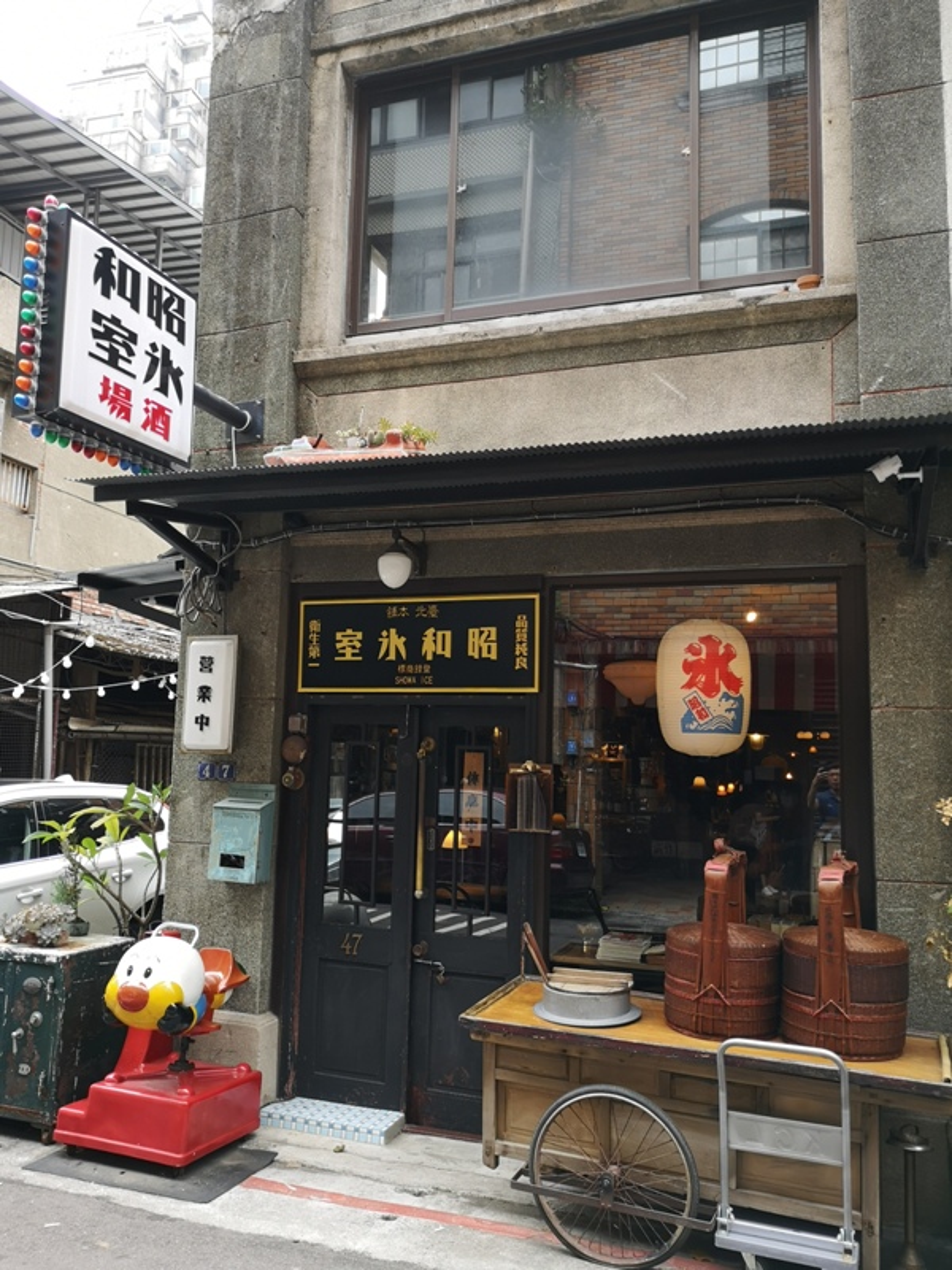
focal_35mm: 27
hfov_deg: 51.4
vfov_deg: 65.3
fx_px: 990
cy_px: 635
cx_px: 476
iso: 80
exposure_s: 1/120
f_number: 1.8
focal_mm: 3.95
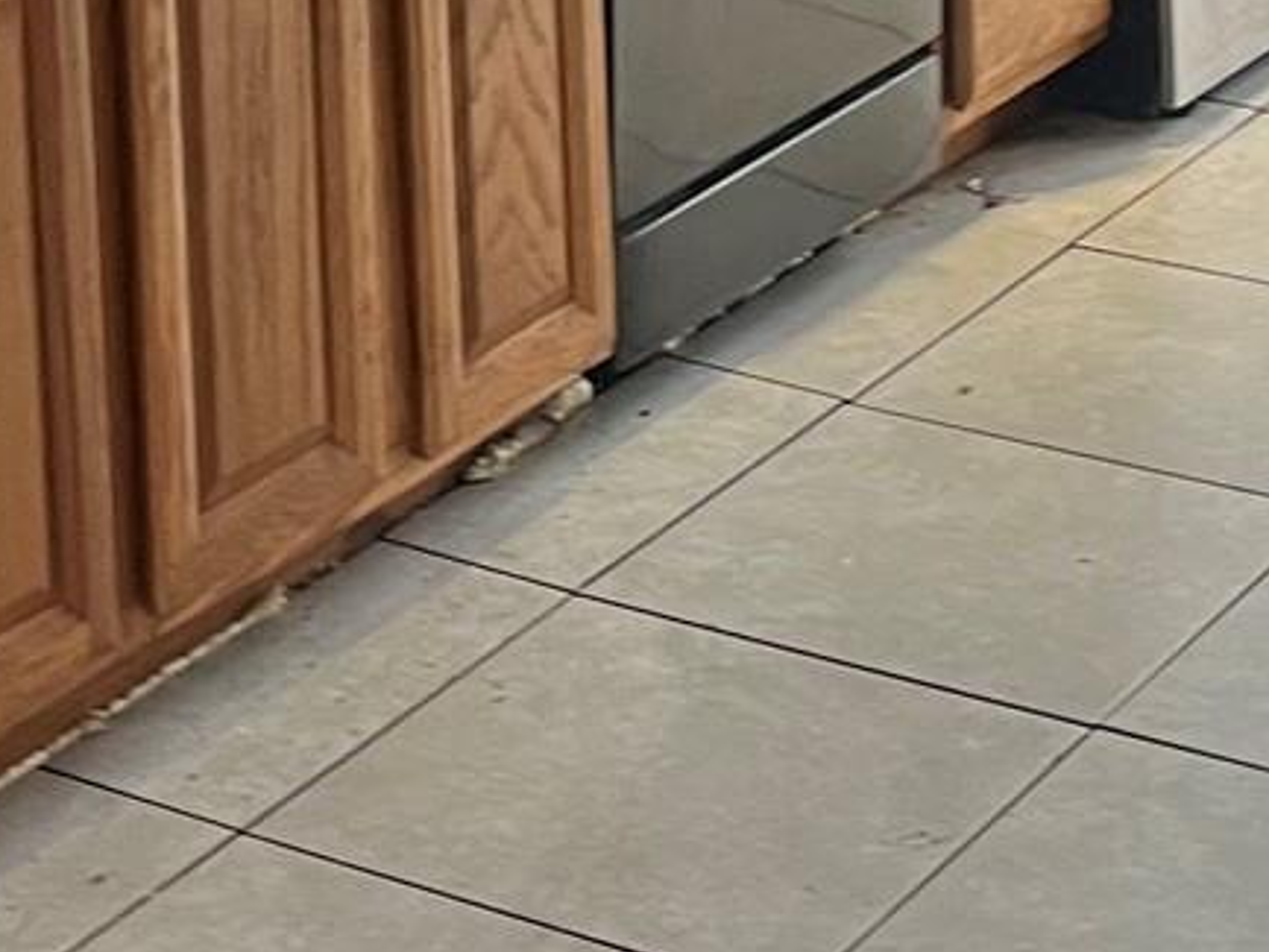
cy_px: -586
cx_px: 381
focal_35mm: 123
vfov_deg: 11.4
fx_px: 4510
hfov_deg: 16.0
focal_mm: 5.1
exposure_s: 1/60
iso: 100
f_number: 1.6
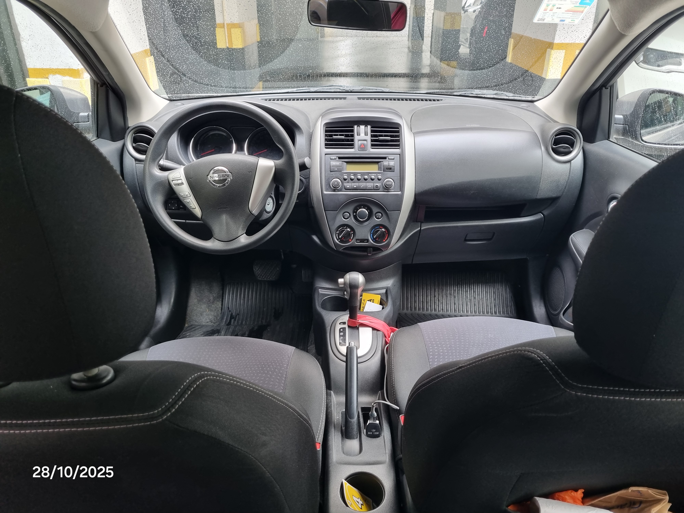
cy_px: 256
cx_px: 342
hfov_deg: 67.3
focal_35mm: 26
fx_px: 514
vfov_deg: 53.1
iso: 160
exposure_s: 1/40
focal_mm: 5.4
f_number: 1.8
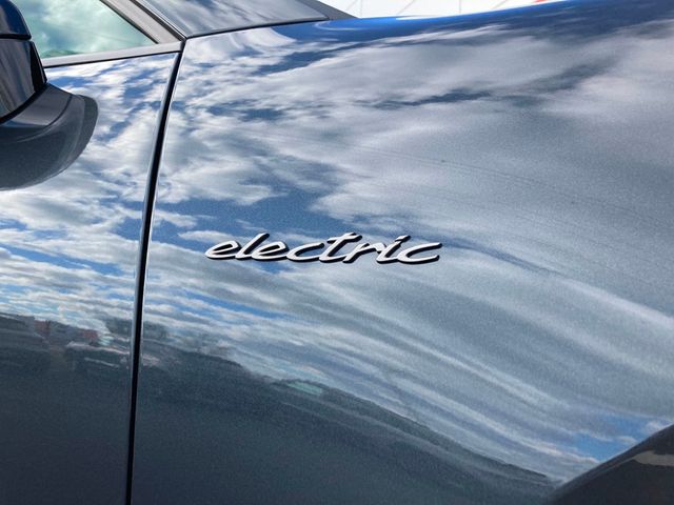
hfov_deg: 63.4
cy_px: 252
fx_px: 545
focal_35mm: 28
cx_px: 337
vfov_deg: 49.7
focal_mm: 3.99
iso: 20
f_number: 1.8
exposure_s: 1/500
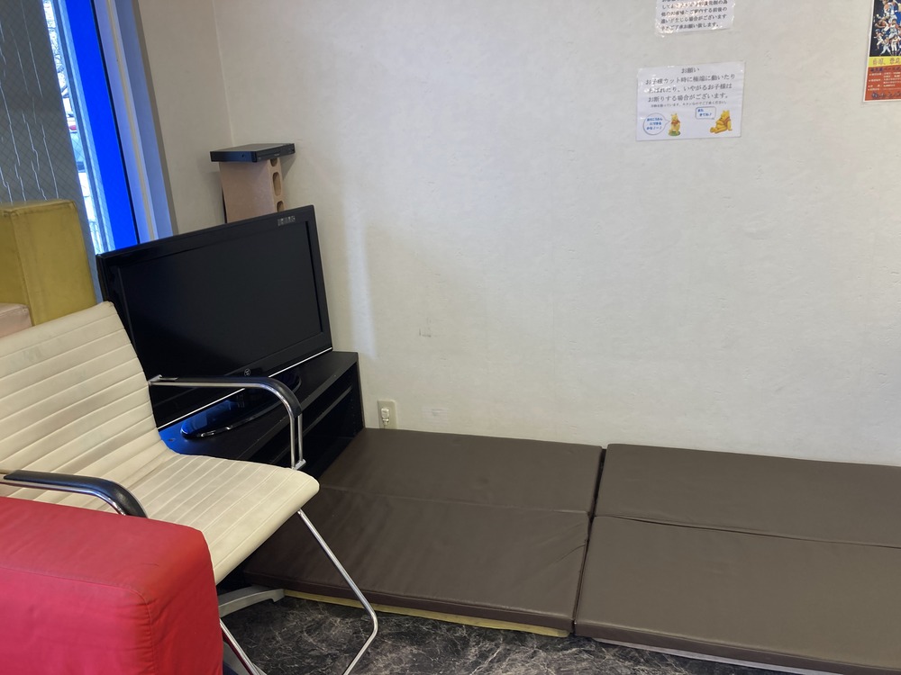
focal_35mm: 28
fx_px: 729
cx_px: 450
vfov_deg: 49.7
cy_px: 338
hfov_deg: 63.4
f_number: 1.8
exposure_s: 1/100
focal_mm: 3.99
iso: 80
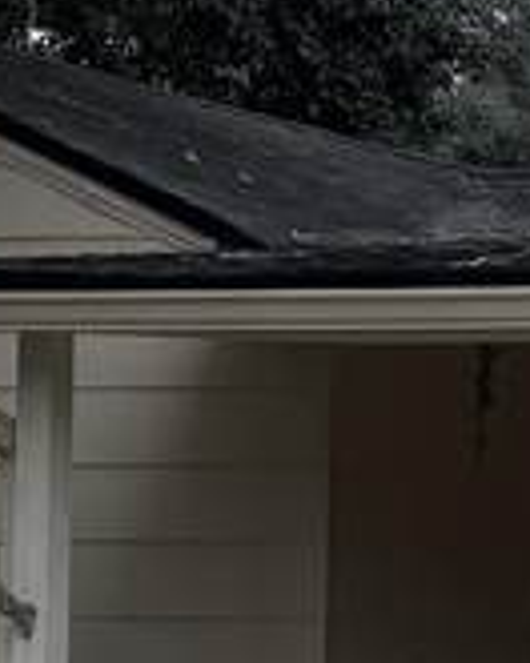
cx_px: 2321
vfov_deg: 10.3
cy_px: 932
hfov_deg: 6.4
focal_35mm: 182
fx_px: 3569
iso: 100
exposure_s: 1/2000
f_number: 1.78
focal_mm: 6.76
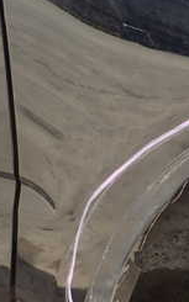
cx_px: 355
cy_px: 145
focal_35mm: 65
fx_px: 536
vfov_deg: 31.5
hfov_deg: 16.3
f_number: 2.8
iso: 100
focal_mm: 4.5
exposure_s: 1/125
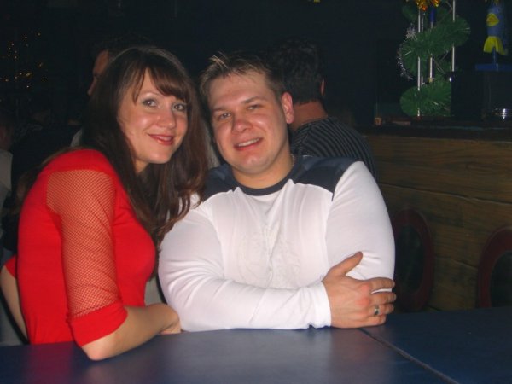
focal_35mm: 57
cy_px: 192
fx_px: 843
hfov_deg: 33.8
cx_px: 256
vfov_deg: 25.7
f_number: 3.6
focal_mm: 11.8
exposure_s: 1/60
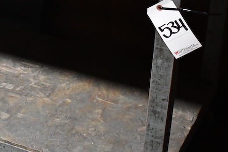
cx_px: 23
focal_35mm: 104
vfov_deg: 13.1
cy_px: 47
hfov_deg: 19.3
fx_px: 658
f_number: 3.8
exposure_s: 1/60
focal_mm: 24
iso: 3600
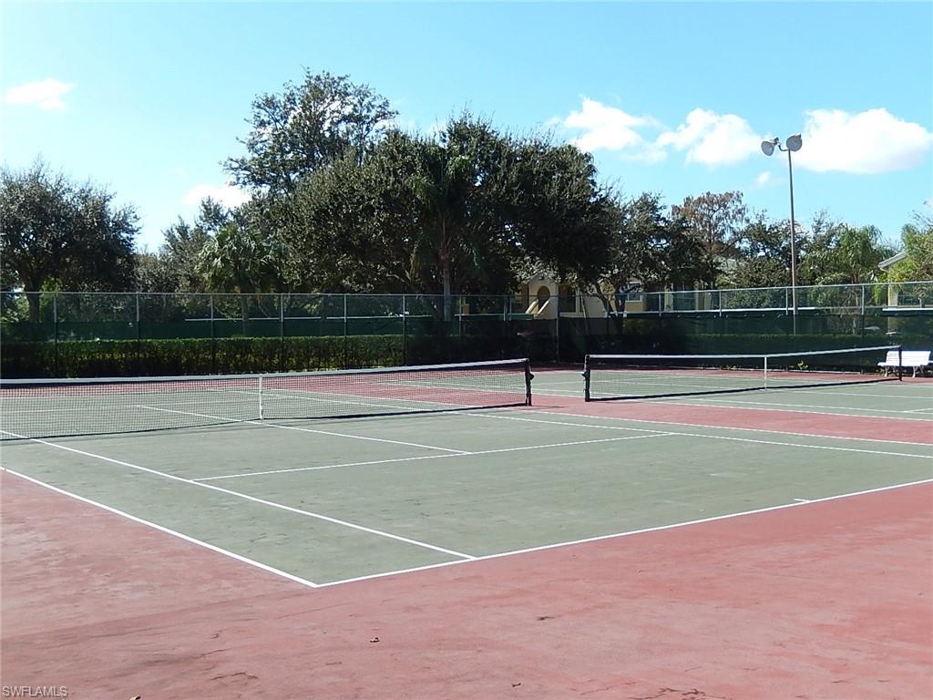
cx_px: 466
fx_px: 1105
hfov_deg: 45.8
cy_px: 350
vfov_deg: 35.1
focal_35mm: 41
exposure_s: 1/640
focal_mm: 7.3
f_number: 4.2
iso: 125
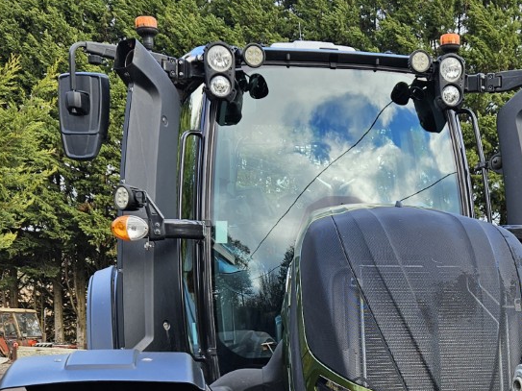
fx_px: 920
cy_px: 428
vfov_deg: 22.7
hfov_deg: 30.9
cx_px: 422
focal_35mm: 61
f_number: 1.8
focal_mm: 5.4
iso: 25
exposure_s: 1/233
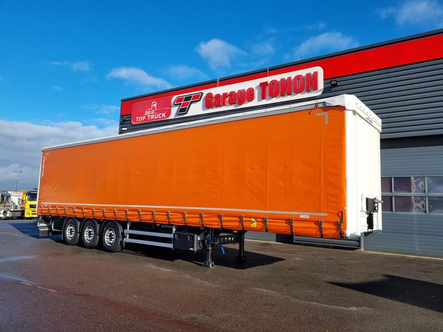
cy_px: 166
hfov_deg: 67.3
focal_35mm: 26
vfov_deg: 53.1
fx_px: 333
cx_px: 222
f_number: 1.8
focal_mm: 5.4
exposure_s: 1/2568
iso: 50
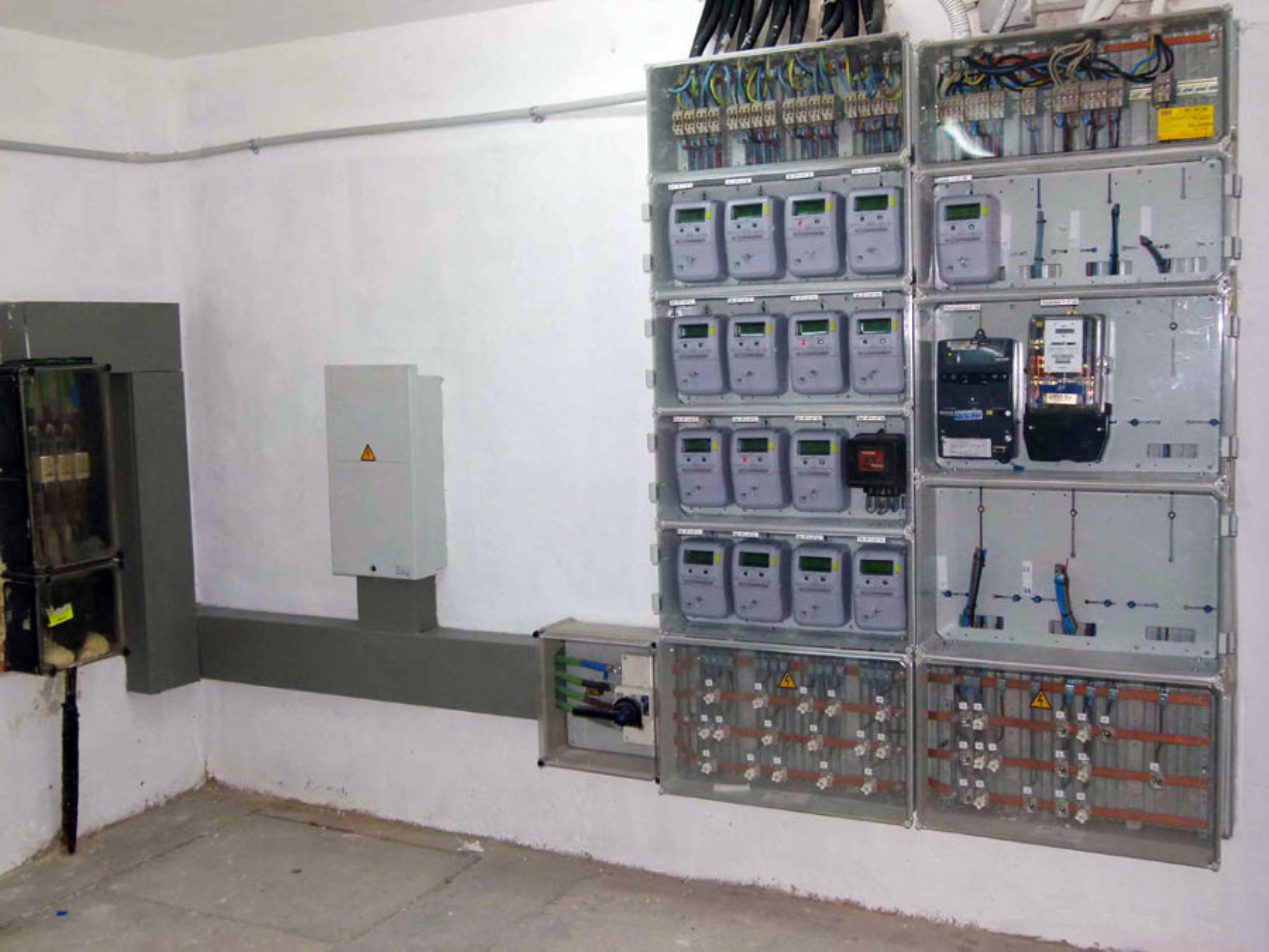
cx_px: 634
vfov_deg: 39.7
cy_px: 476
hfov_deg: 51.4
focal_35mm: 36
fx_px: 1320
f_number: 3.1
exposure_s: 1/60
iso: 160
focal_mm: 6.5
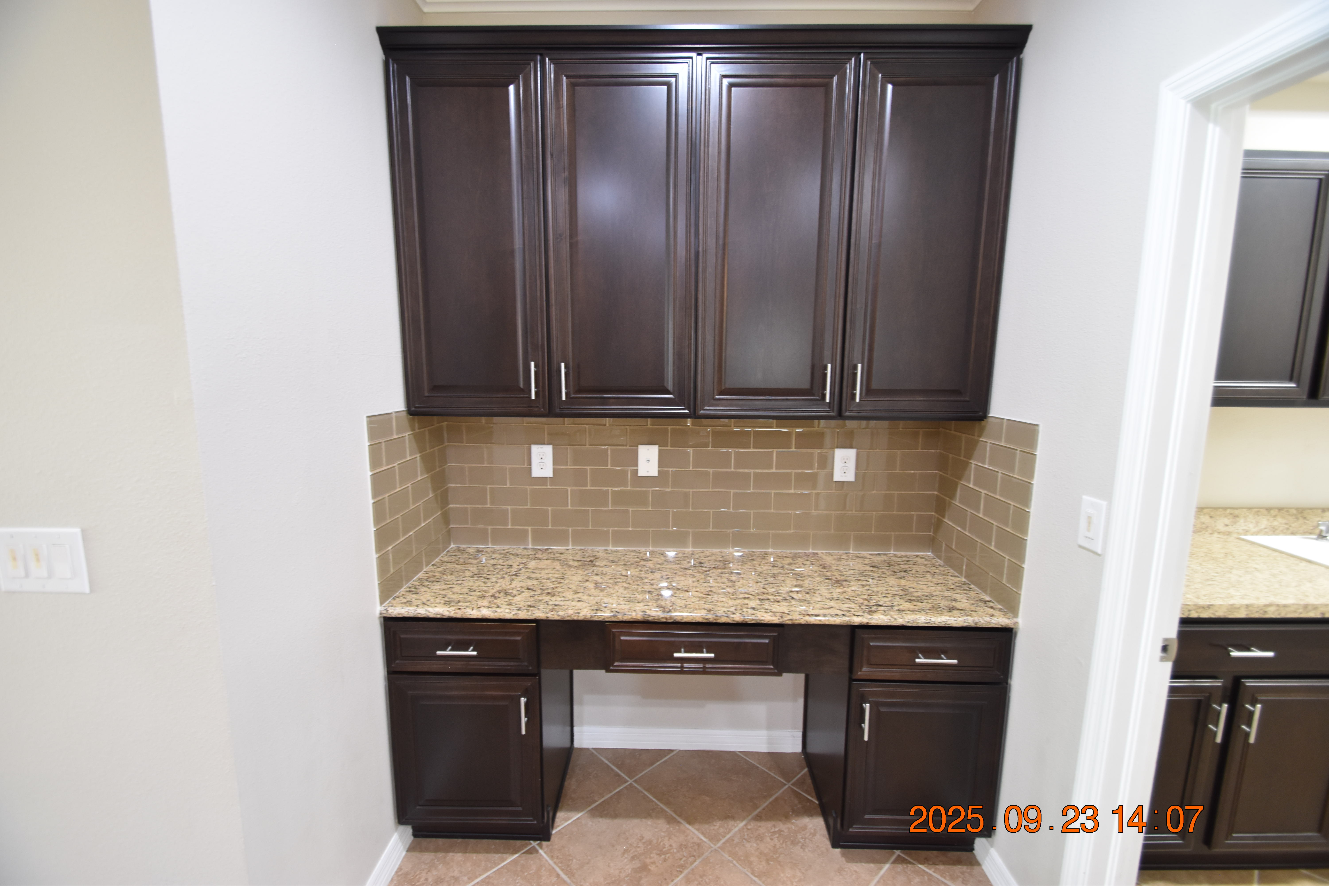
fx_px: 554
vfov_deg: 77.3
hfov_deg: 100.4
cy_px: 443
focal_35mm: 15
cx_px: 664
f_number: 3.5
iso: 800
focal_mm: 10
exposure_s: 1/10
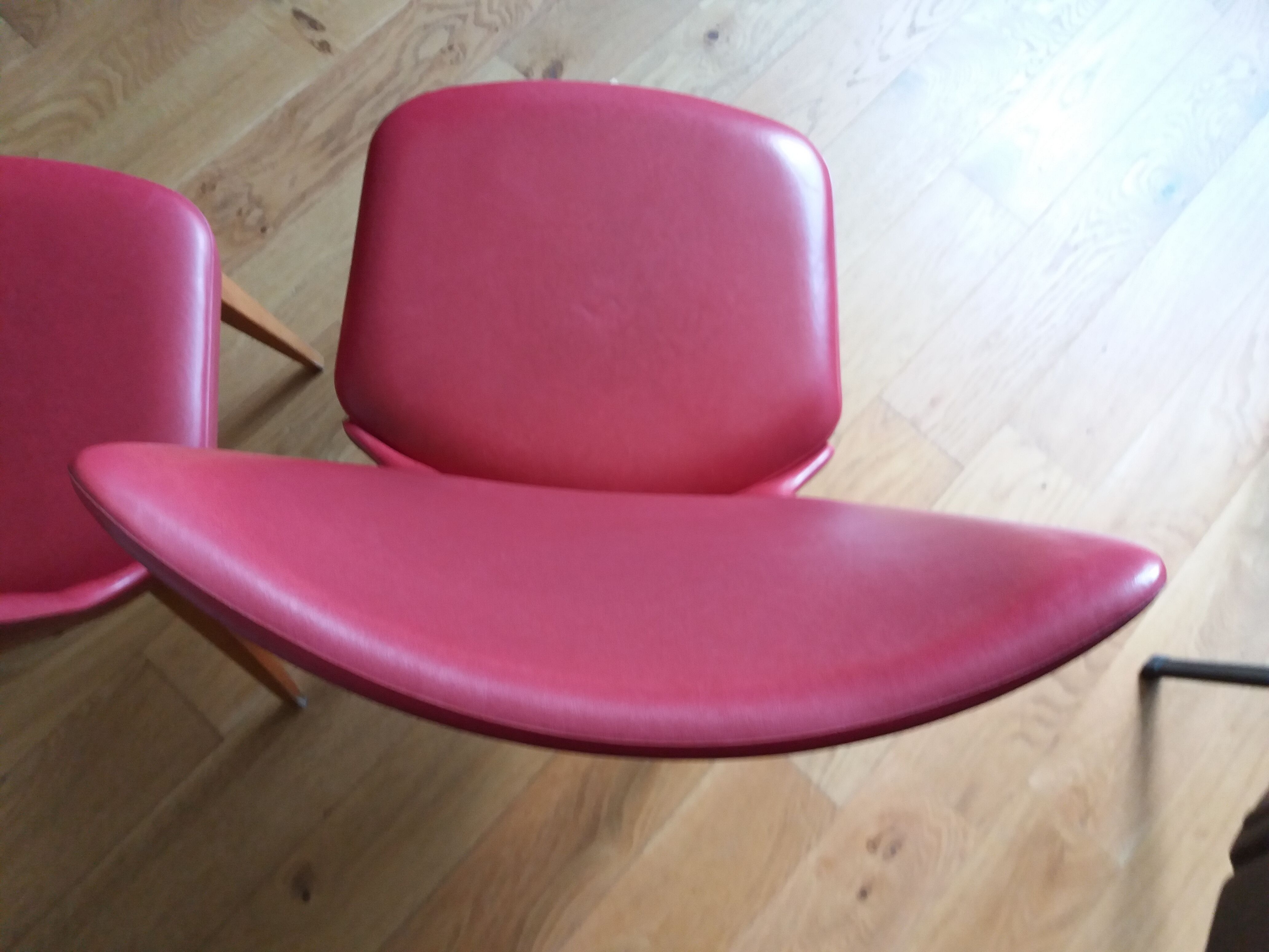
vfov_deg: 49.7
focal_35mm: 28
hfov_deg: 63.4
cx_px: 634
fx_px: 1026
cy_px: 476
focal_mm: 3.7
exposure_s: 1/24
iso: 160
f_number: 1.9
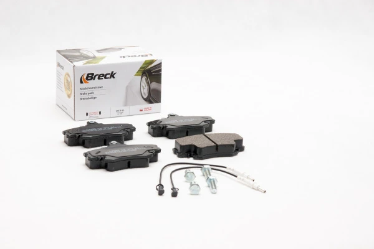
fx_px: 857
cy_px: 124
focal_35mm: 82
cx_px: 187
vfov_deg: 16.6
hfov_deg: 24.6
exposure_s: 1/200
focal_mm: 55
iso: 100
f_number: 11
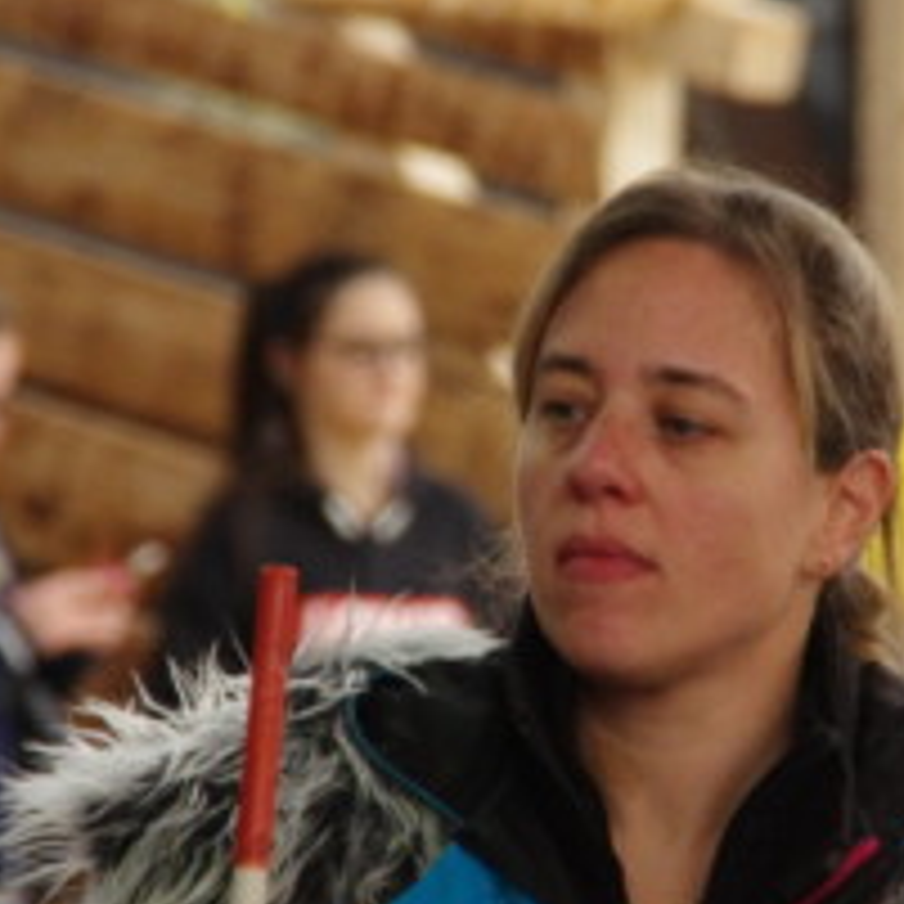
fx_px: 18703
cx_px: 652
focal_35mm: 633
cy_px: 439
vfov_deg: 2.8
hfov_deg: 2.8
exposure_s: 1/250
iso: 3200
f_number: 8
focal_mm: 200
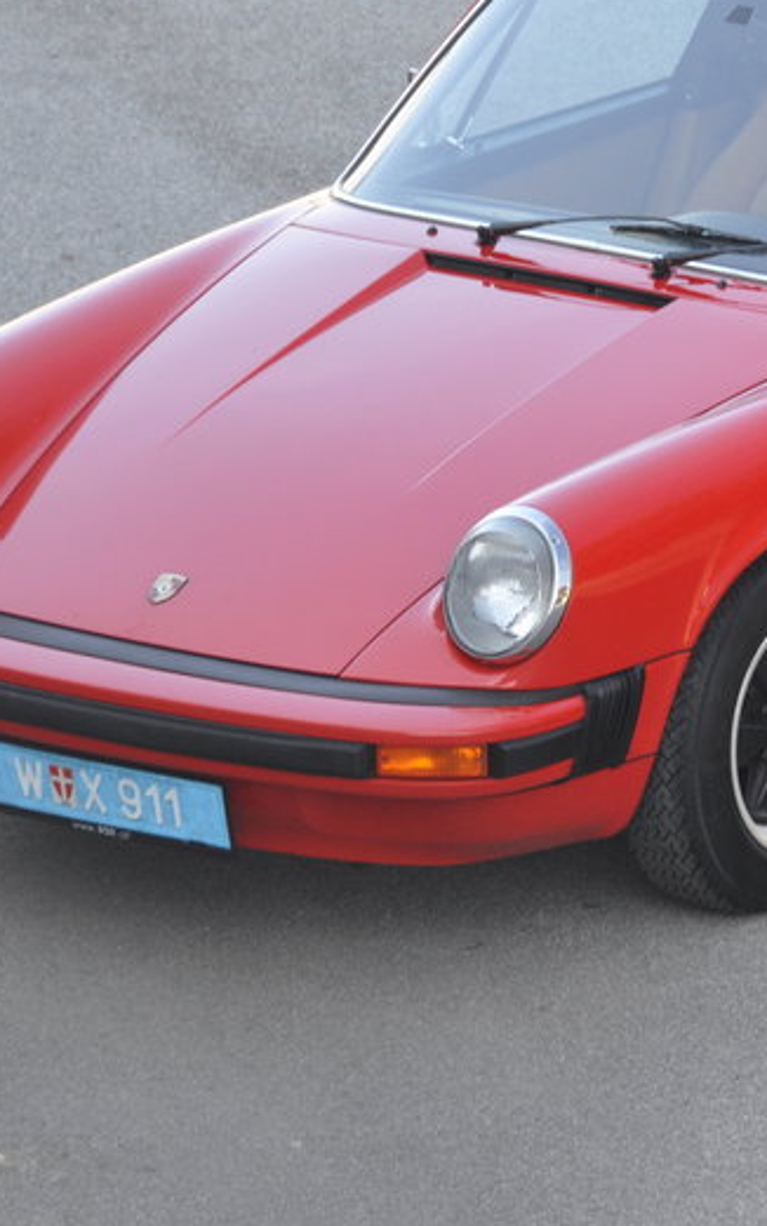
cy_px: 504
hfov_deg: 3.1
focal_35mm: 420
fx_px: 14035
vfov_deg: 5.0
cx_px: 739
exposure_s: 1/100
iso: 500
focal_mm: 140
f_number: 6
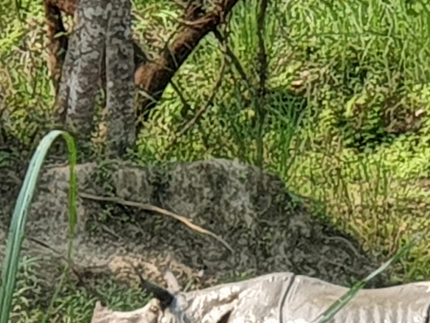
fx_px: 1565
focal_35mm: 126
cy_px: 352
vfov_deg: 11.6
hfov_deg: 15.6
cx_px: 232
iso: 25
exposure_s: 1/192
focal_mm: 6
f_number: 2.4
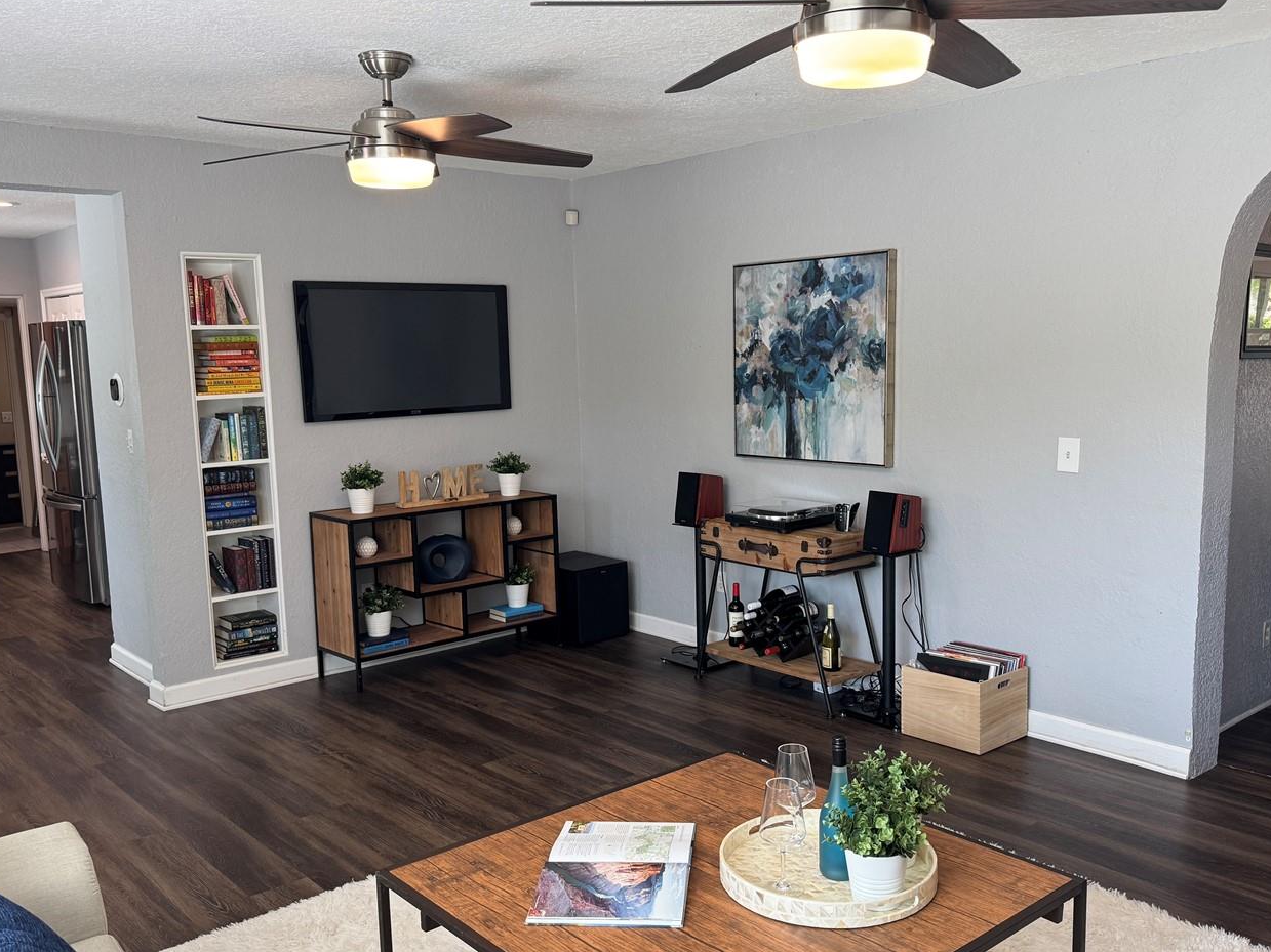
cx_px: 676
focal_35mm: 31
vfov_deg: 45.4
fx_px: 1138
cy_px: 519
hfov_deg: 58.3
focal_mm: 6.76
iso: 125
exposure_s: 1/120
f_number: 1.78
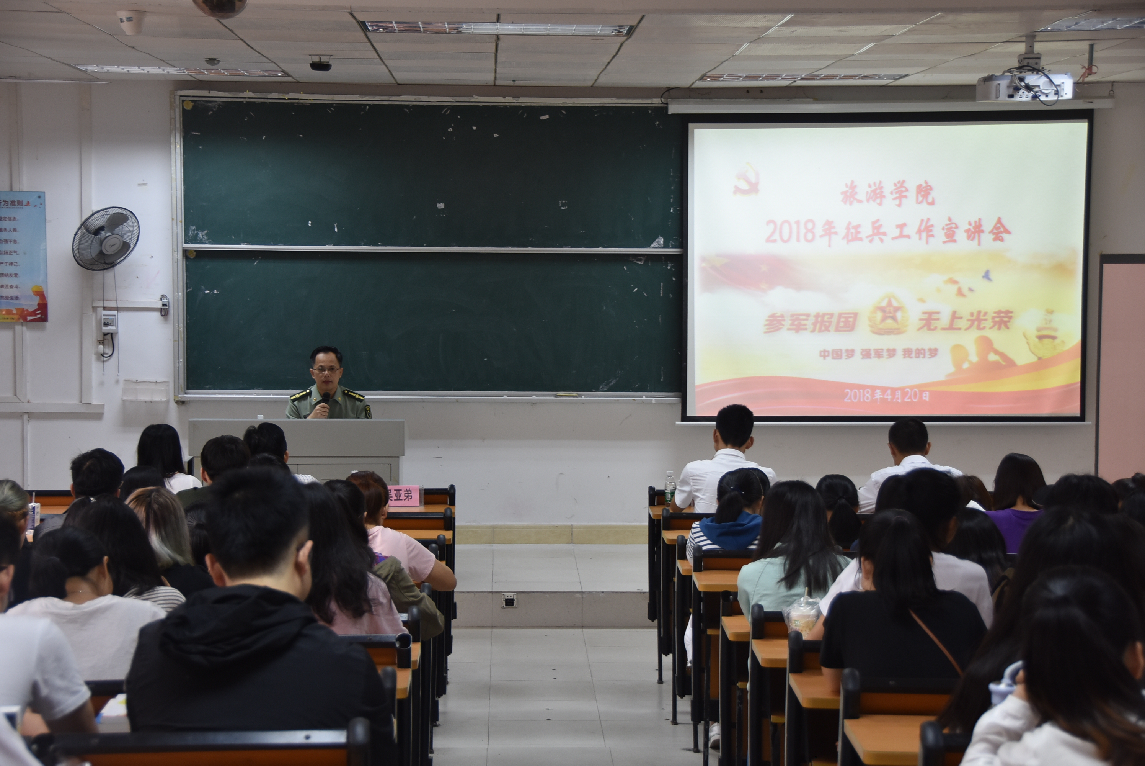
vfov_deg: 17.5
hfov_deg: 26.0
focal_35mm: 78
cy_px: 383
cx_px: 572
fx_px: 2483
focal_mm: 52
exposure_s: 1/30
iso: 400
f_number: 4.8
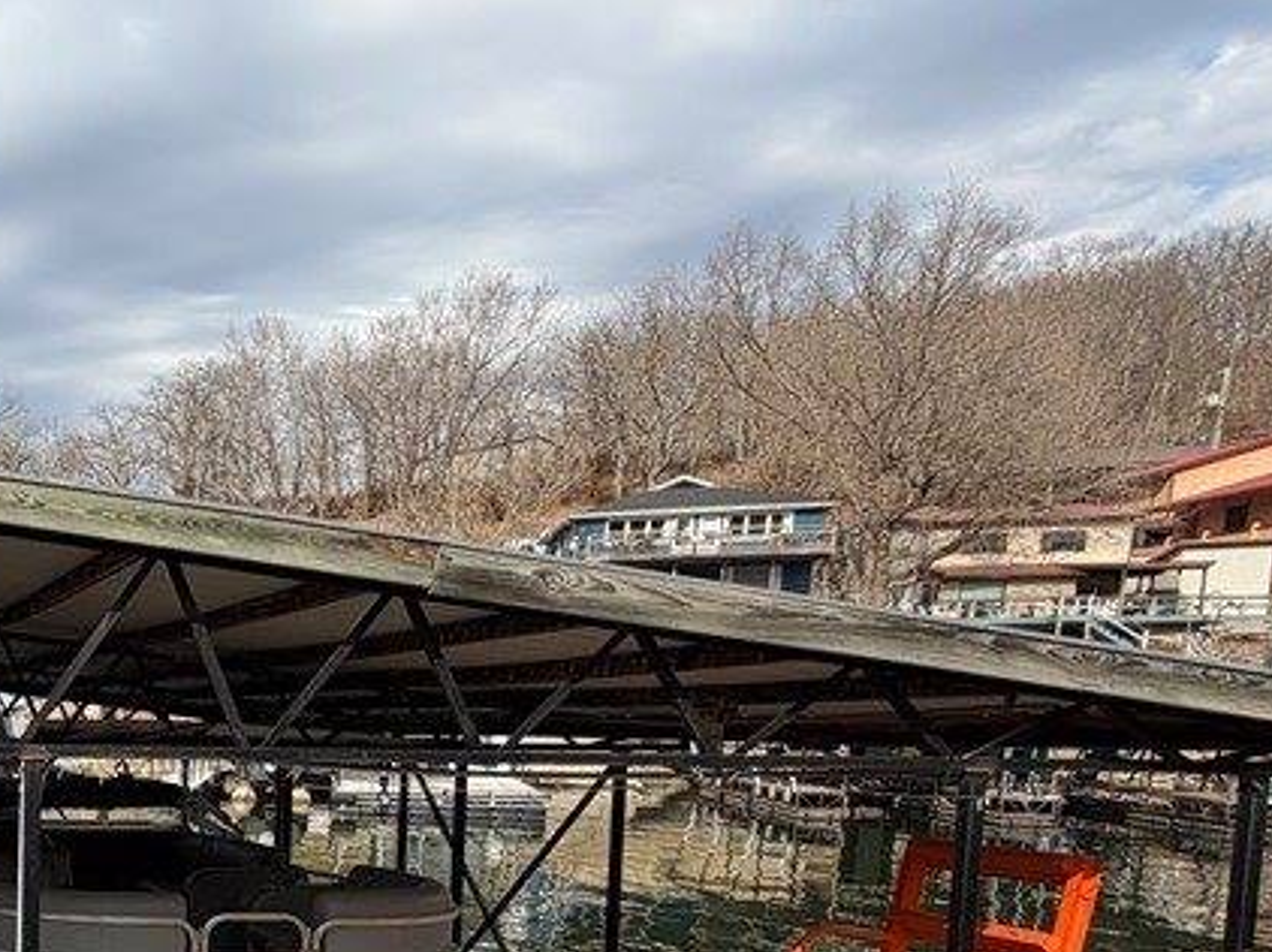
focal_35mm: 34
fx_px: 1249
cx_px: -190
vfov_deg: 39.4
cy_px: 813
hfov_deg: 40.9
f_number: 2.2
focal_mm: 2.22
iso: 25
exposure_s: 1/770
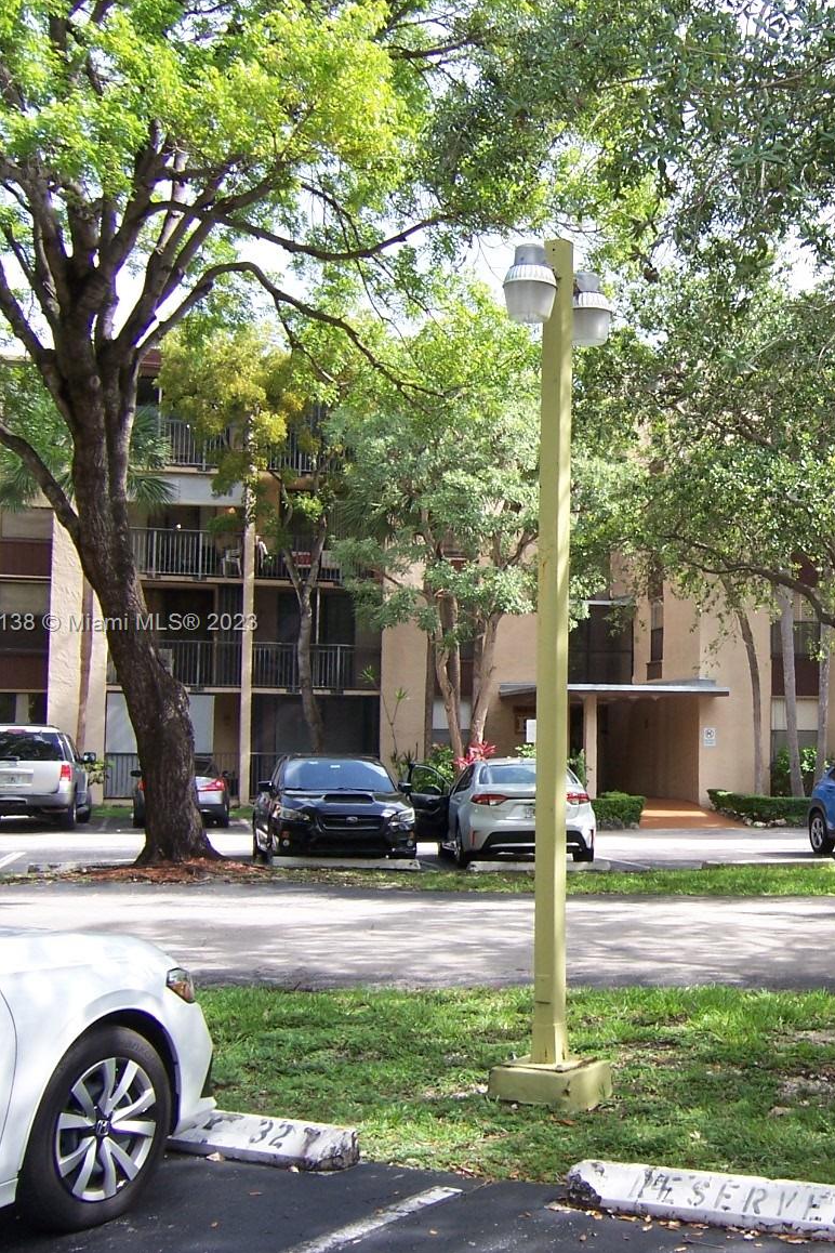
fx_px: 1600
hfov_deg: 28.1
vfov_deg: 42.7
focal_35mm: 46
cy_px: 624
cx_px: 752
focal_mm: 5.5
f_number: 3.4
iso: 80
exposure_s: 1/250
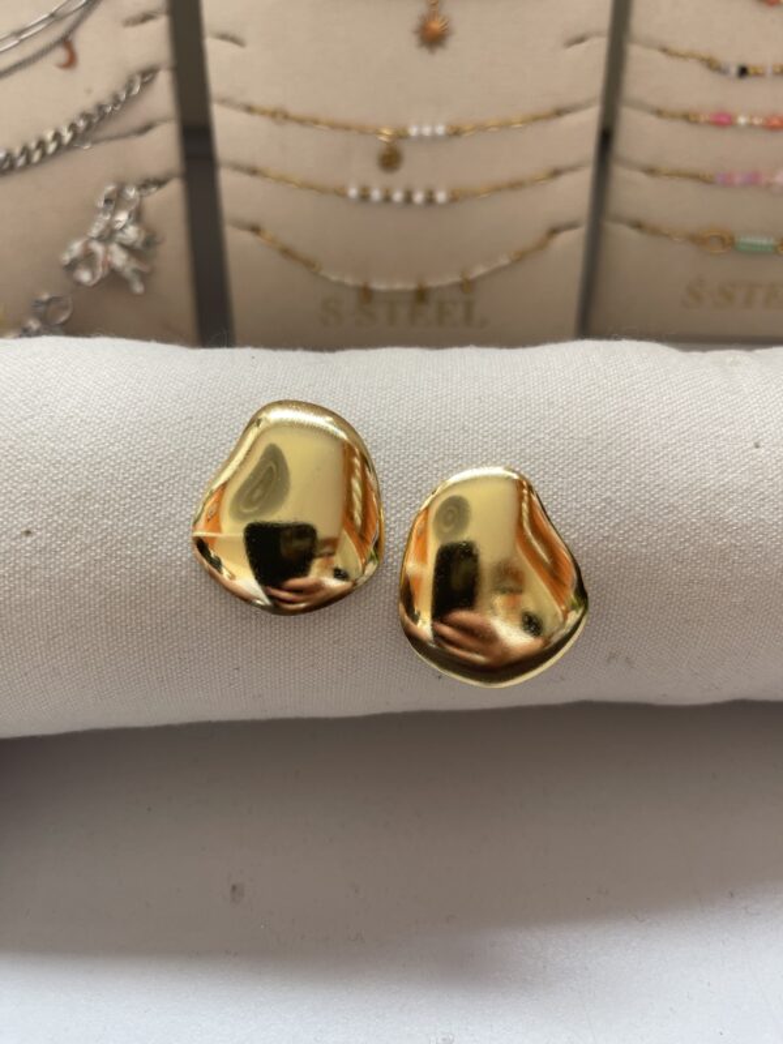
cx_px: 392
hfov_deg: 54.9
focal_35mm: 25
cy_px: 522
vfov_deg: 69.4
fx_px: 754
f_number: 1.6
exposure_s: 1/121
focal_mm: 5.1
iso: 64
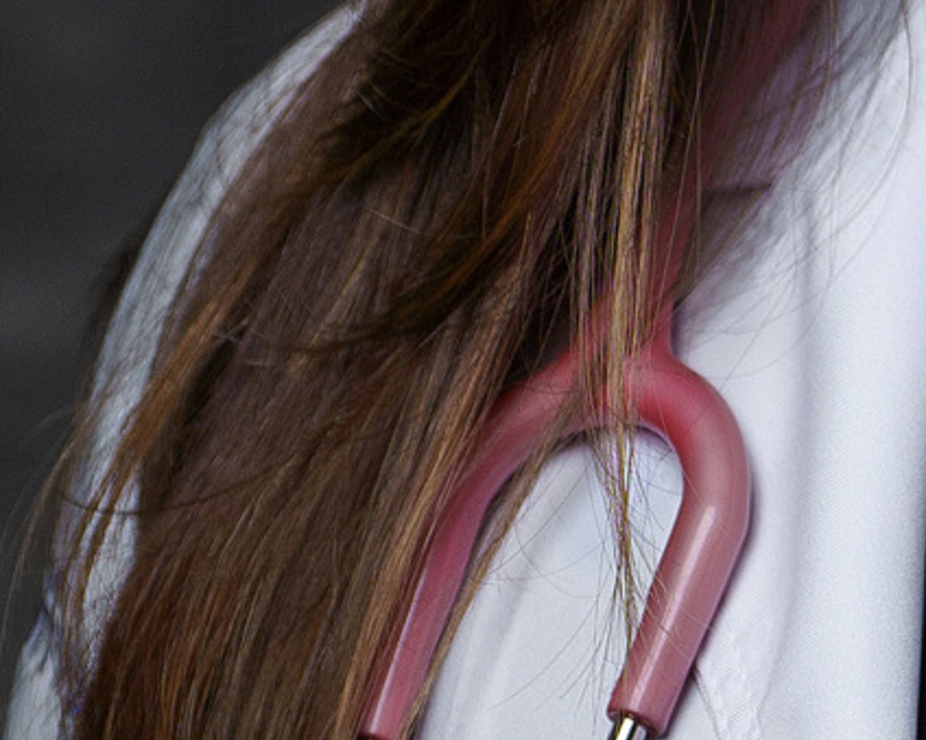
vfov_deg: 2.7
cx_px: 1151
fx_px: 15508
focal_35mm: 566
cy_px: 114
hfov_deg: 3.4
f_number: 3.5
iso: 200
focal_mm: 95
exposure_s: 1/125
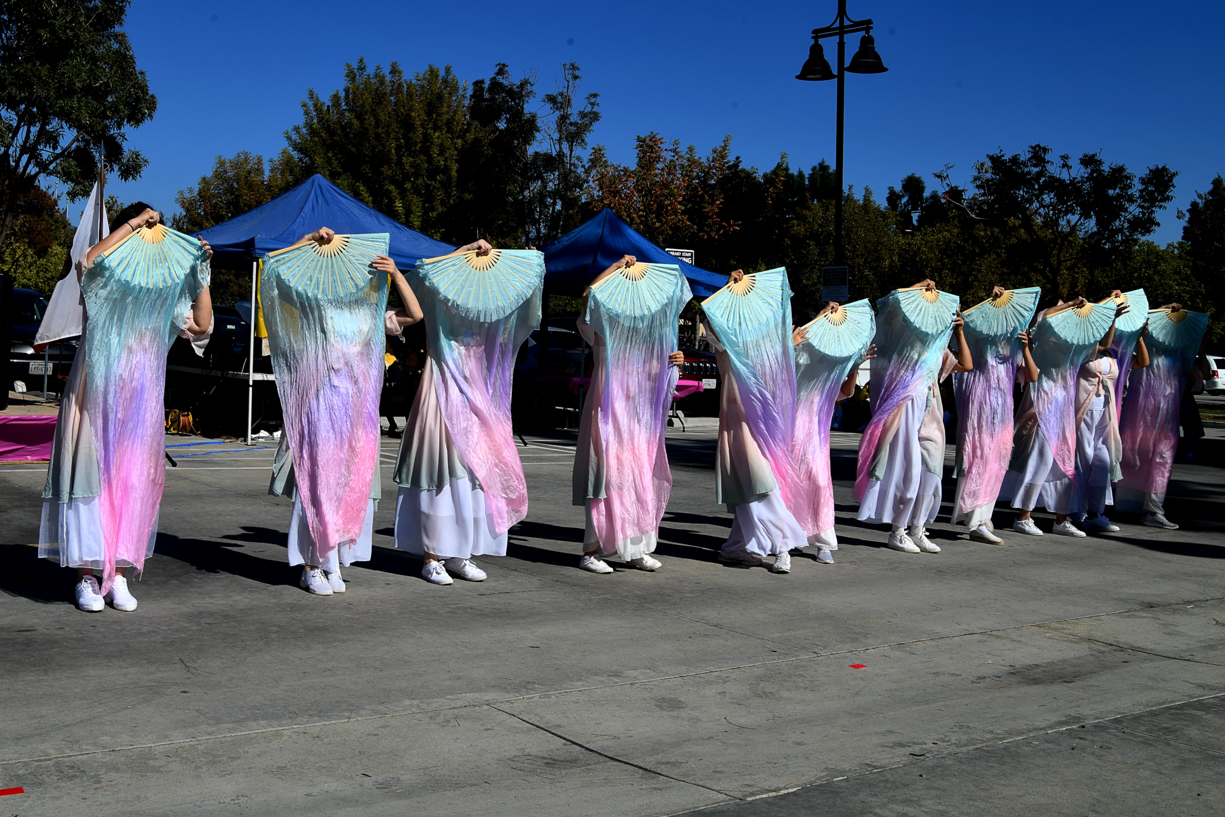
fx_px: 1089
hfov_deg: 58.7
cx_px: 612
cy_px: 408
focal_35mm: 32
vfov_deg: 41.1
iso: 80
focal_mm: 32
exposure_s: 1/160
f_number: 18
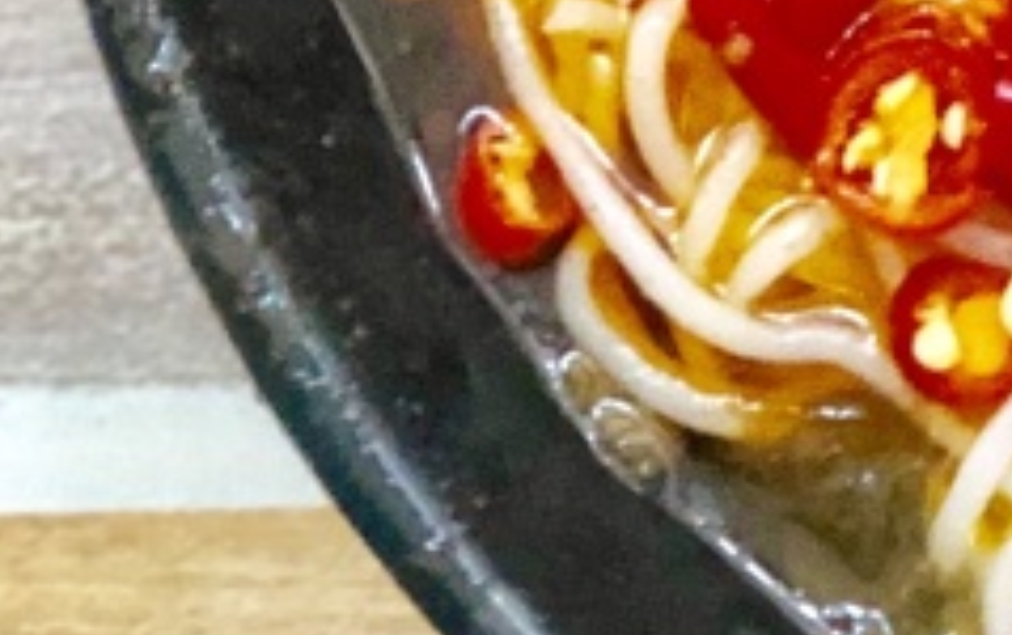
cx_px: 1884
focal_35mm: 303
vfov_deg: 4.3
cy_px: -495
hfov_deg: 6.7
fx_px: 8367
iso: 500
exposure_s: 1/30
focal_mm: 6.6
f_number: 2.8
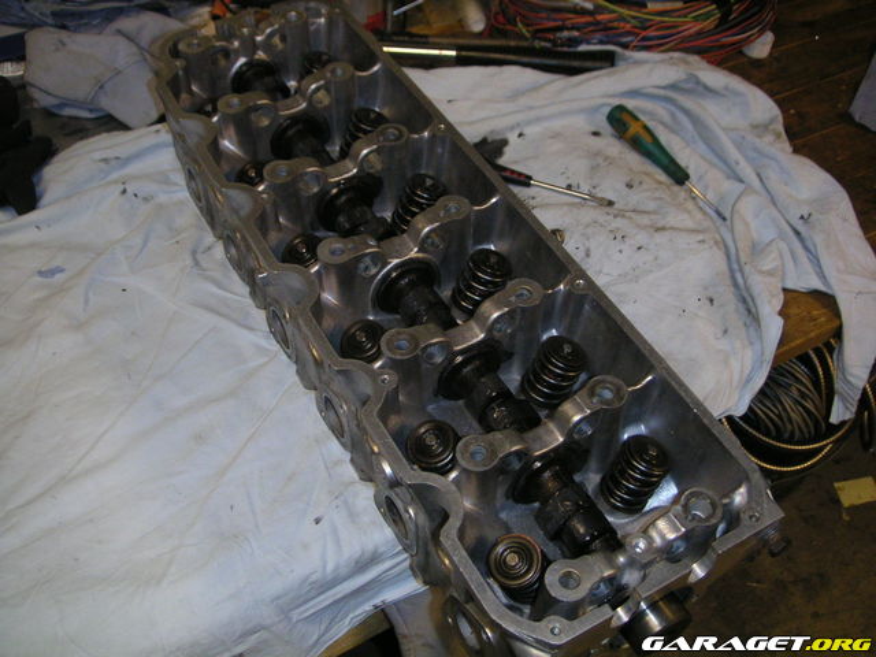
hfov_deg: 49.0
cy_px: 328
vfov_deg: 37.7
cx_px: 438
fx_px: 962
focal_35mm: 38
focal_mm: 6
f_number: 2.8
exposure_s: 1/45
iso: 160
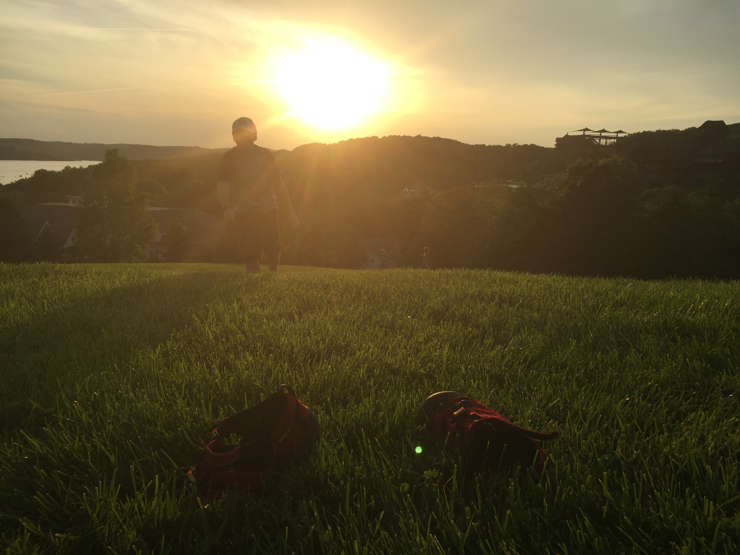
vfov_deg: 48.2
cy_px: 278
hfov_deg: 61.7
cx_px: 370
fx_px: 620
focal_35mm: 29
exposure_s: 1/2326
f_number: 2.2
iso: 32
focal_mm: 4.15
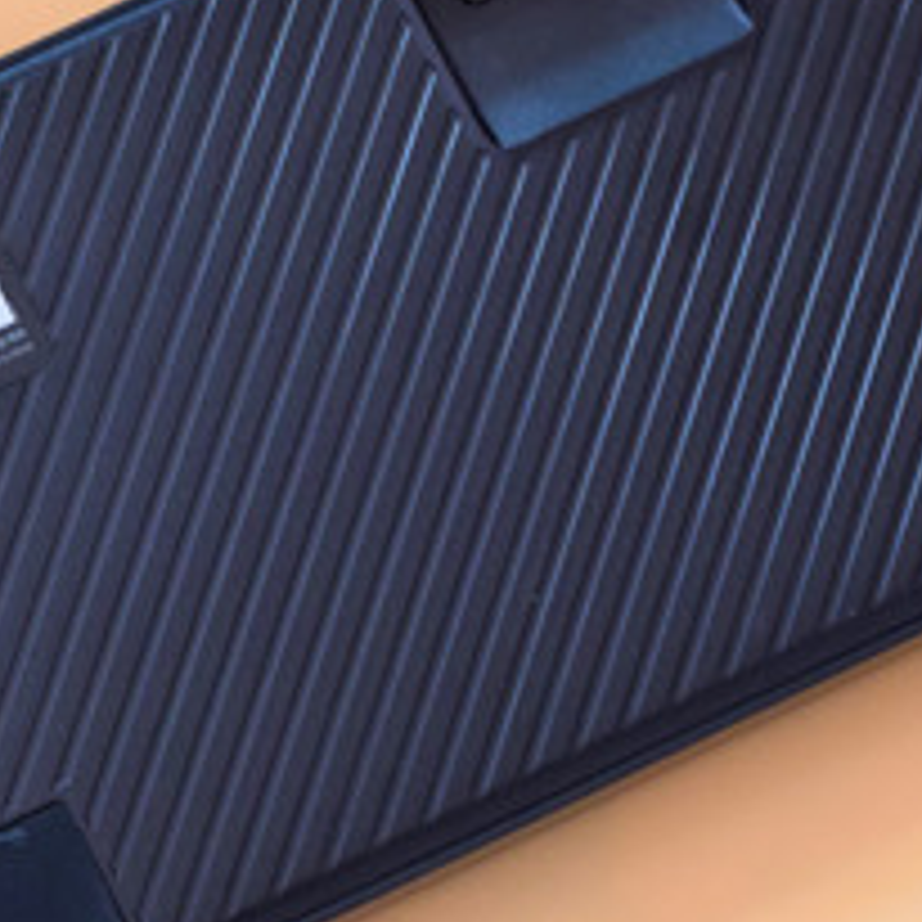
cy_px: 585
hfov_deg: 8.0
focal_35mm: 218
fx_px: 6569
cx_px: -175
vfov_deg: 8.0
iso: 1600
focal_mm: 50
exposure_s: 1/60
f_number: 3.2
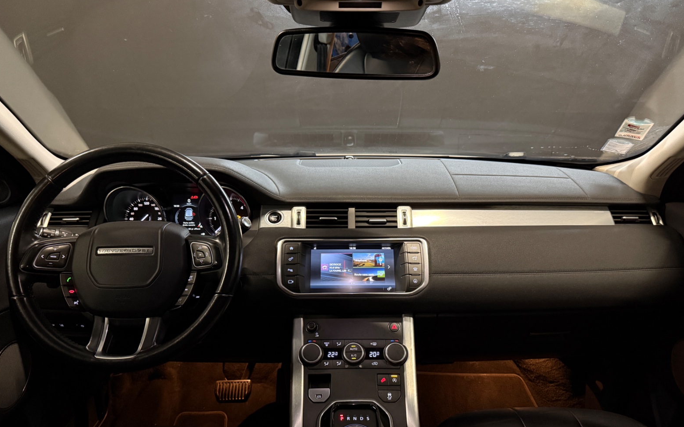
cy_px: 246
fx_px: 485
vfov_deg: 47.4
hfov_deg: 70.4
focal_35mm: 26
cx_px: 344
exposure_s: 1/33
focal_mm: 6.76
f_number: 1.78
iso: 800
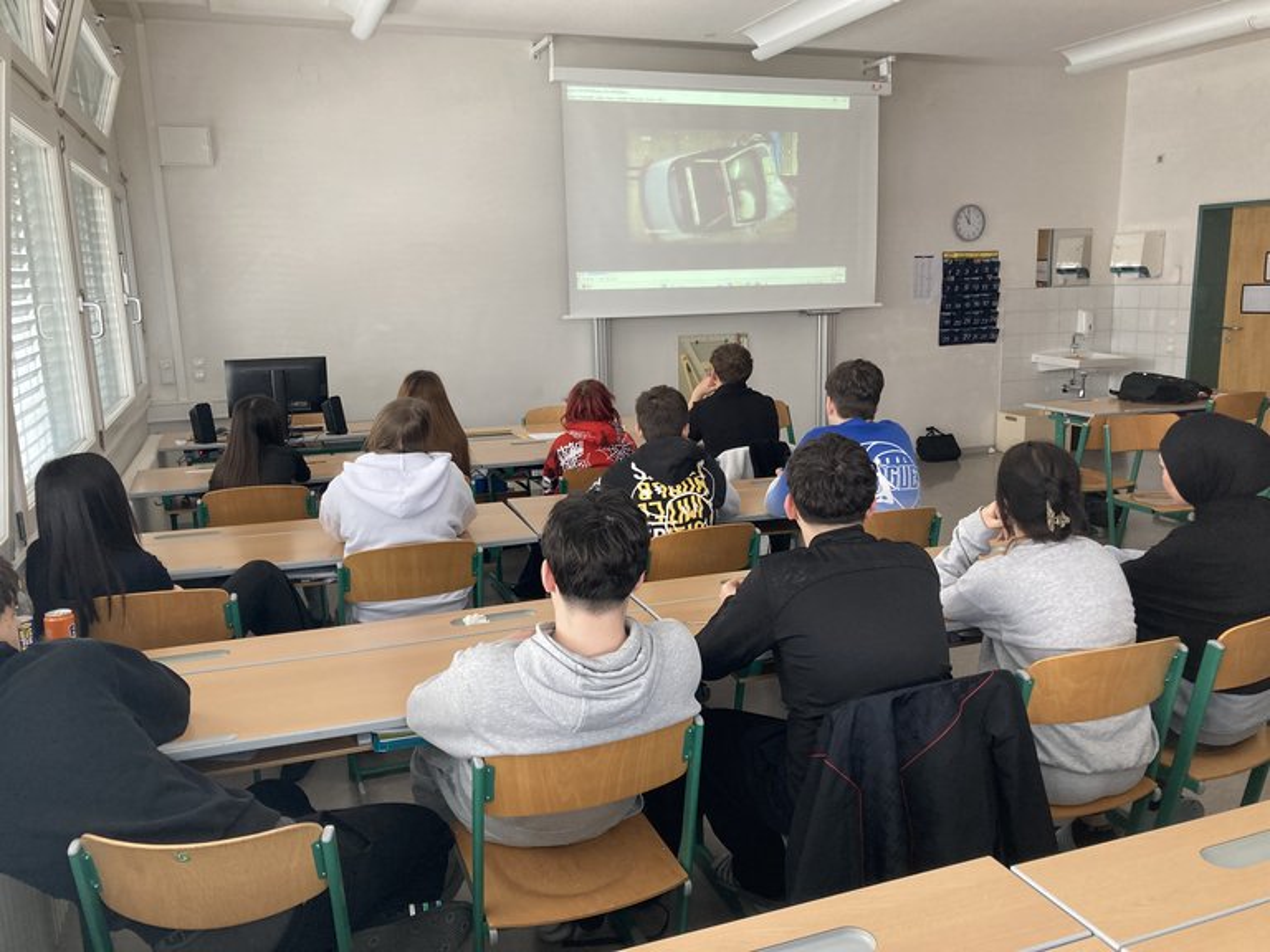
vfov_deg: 49.7
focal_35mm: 28
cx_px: 635
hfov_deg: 63.4
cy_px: 476
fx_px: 1027
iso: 80
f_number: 1.8
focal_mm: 3.99
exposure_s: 1/60
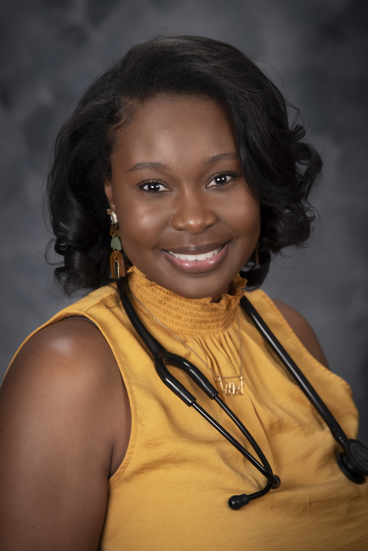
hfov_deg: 12.2
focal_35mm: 112
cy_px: 276
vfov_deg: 18.3
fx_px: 1716
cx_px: 184
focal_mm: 112
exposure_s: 1/125
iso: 50
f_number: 4.5
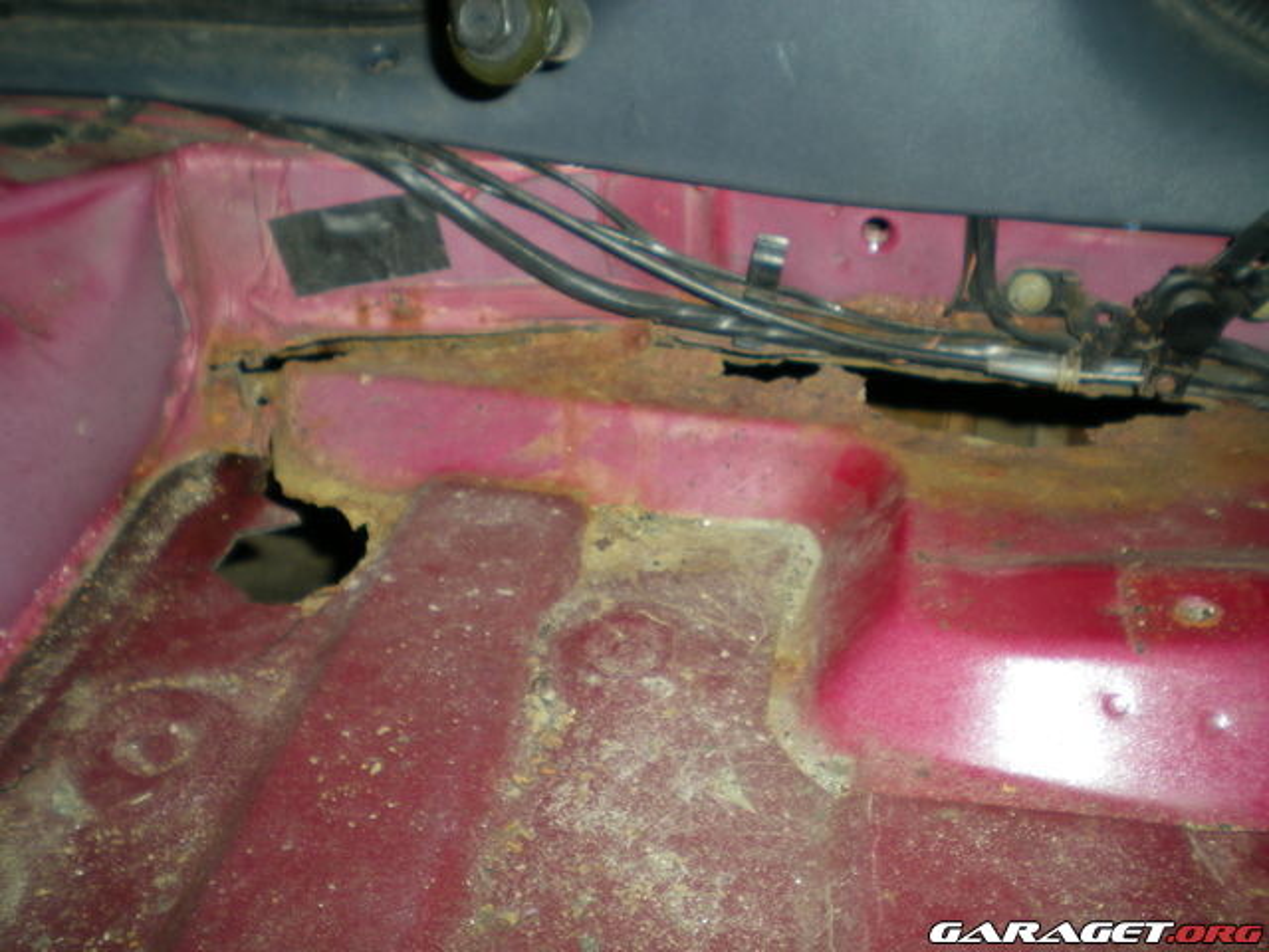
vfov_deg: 37.7
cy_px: 476
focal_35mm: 38
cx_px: 634
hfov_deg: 49.0
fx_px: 1393
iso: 50
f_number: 3.1
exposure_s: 1/60
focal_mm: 6.3
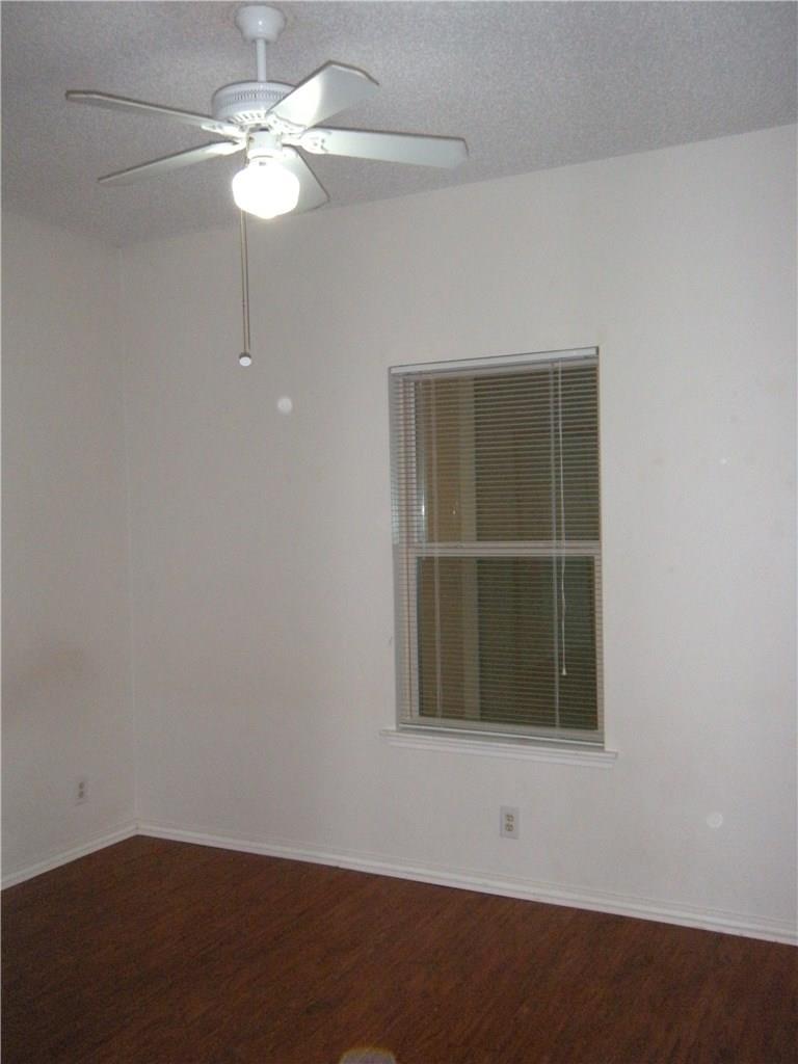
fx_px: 1076
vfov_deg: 52.6
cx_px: 399
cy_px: 532
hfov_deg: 40.7
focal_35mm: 35
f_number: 3.8
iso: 400
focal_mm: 5.9
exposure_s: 1/60
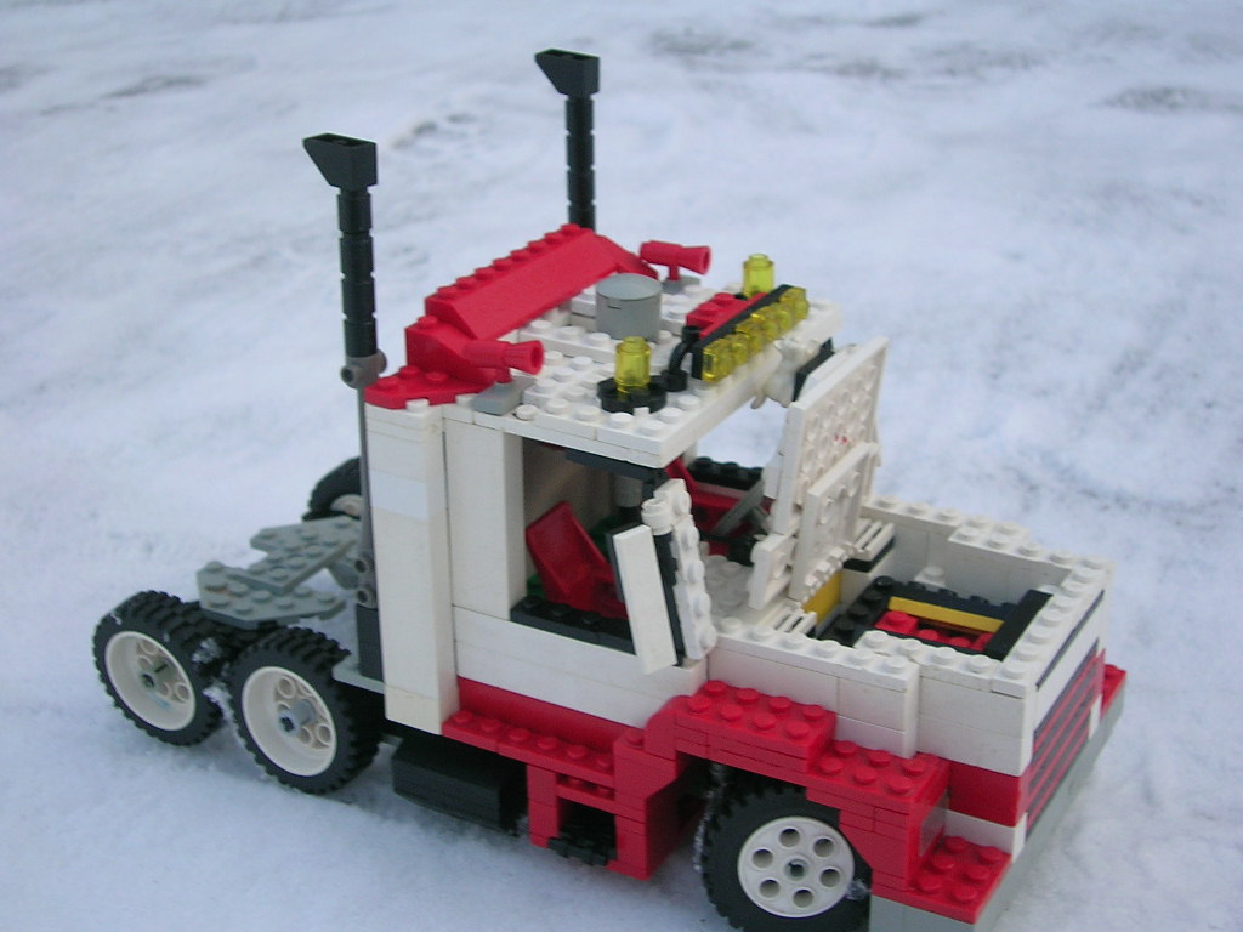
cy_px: 466
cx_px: 622
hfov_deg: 36.2
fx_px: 1903
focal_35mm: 53
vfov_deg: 27.5
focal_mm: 8
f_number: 3.2
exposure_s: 1/182
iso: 50
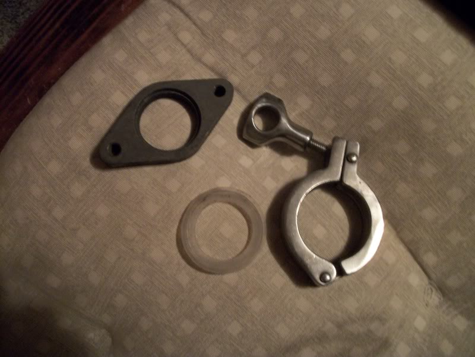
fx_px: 439
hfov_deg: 56.8
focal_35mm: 32
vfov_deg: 44.2
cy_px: 178
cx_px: 238
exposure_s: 1/8
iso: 250
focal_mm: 5.7
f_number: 2.9
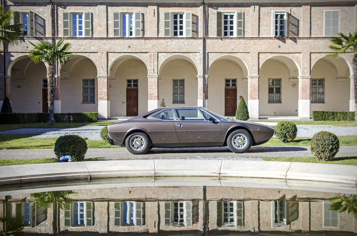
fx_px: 519
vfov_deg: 25.6
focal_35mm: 52
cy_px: 118
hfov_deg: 37.9
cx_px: 178
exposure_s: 1/800
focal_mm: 35
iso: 100
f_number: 2
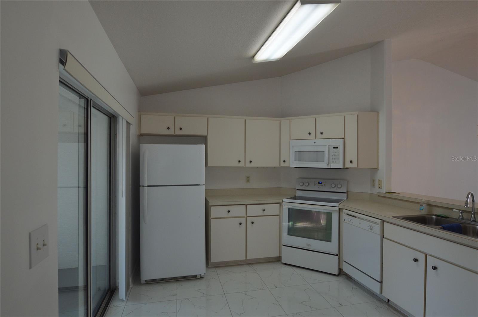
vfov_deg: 63.1
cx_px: 239
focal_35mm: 20
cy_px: 158
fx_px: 259
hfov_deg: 85.5
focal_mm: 13
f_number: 5.6
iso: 400
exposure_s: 1/100
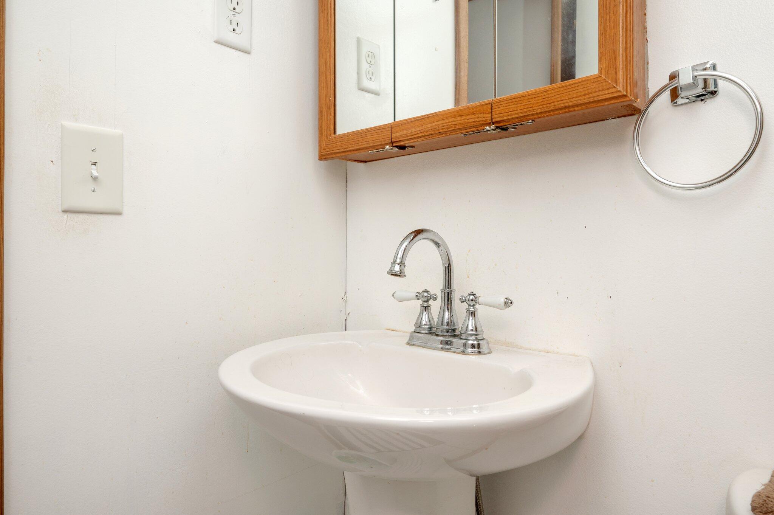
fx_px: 494
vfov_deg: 55.0
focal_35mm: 23
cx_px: 387
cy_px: 258
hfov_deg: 76.1
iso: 320
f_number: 9
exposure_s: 1/60
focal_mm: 23
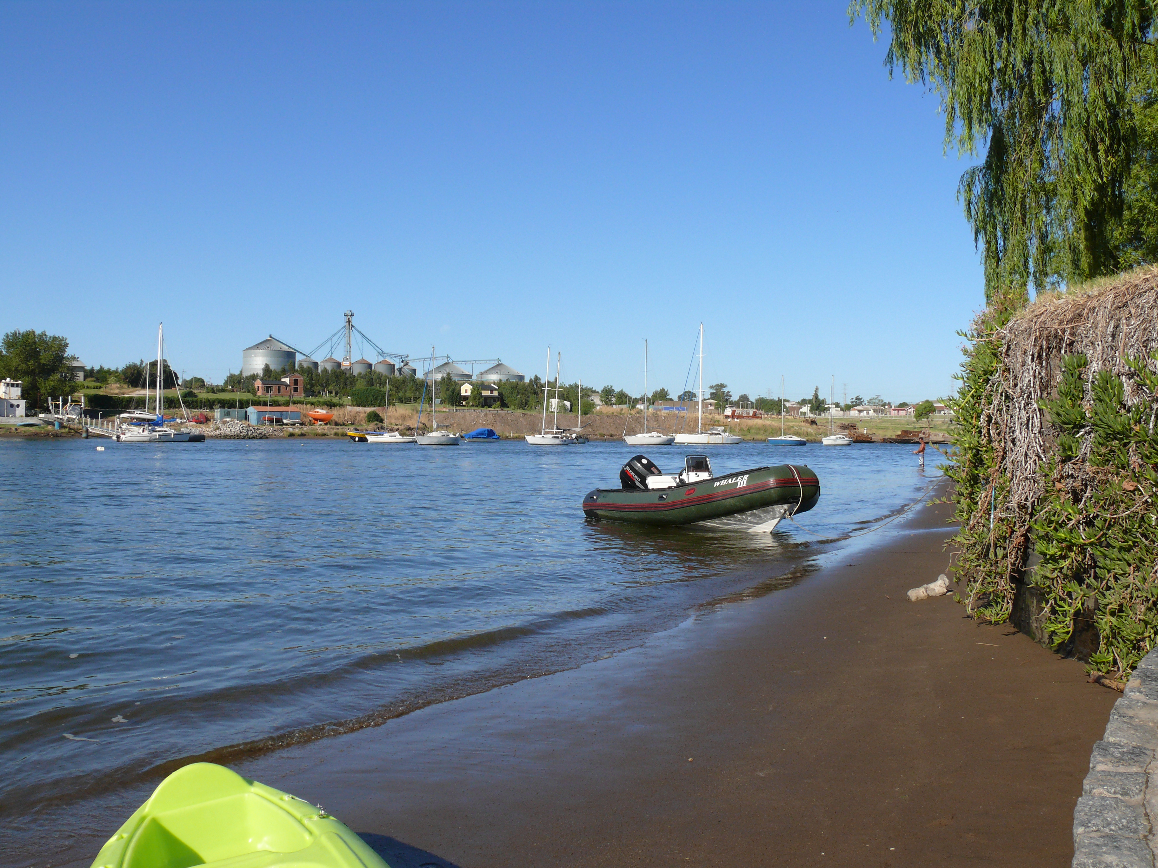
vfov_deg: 40.7
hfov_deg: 52.6
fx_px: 1171
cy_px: 434
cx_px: 579
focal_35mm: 35
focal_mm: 7.4
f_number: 7.1
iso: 100
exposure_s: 1/400
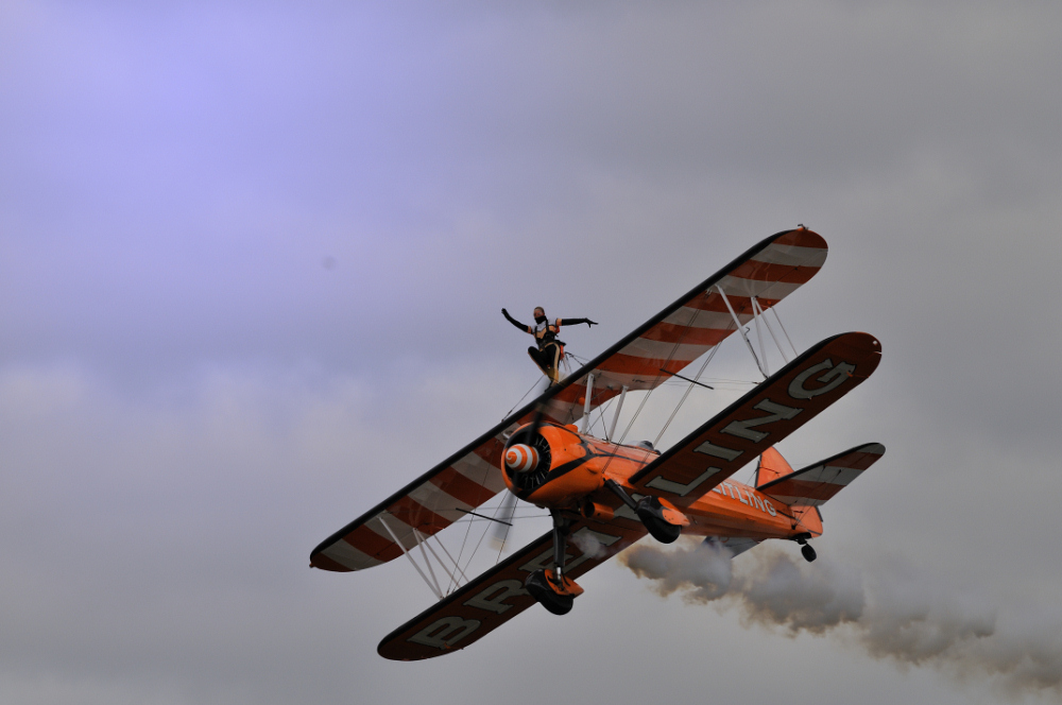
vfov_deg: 3.0
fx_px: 13258
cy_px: 352
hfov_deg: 4.6
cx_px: 531
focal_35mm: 450
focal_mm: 300
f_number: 9
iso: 200
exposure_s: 1/800
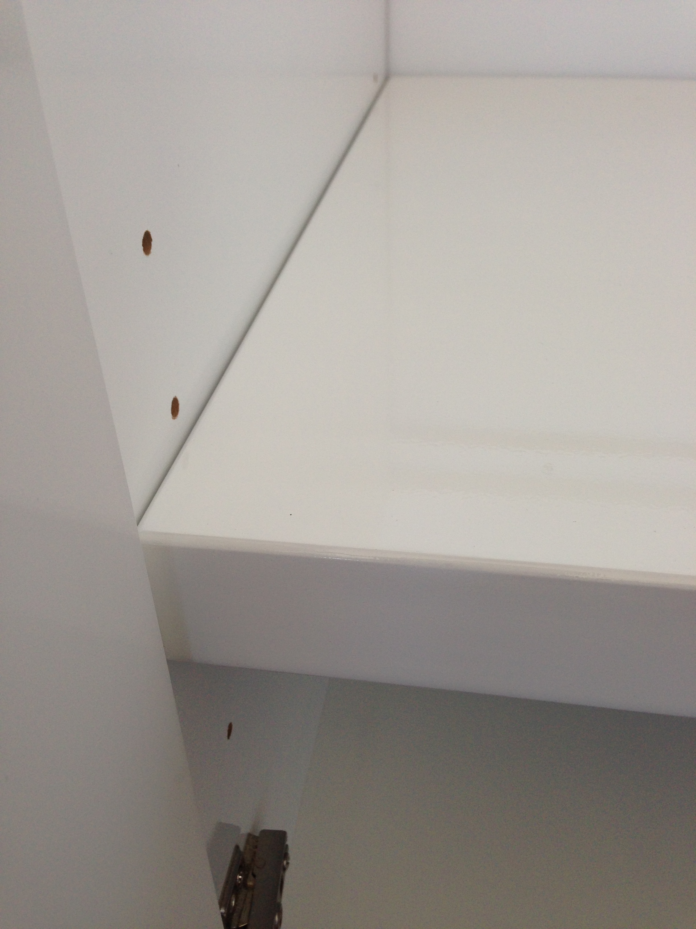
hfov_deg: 42.9
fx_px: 885
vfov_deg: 55.4
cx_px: 348
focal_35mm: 33
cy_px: 464
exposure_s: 1/120
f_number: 2.4
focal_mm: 4.12
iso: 64
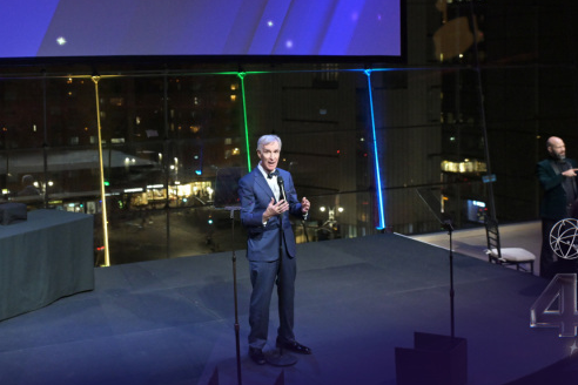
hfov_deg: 37.9
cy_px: 85
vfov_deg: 25.6
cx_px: 206
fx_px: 835
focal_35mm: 52
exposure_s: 1/200
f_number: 4
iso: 4000
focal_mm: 32
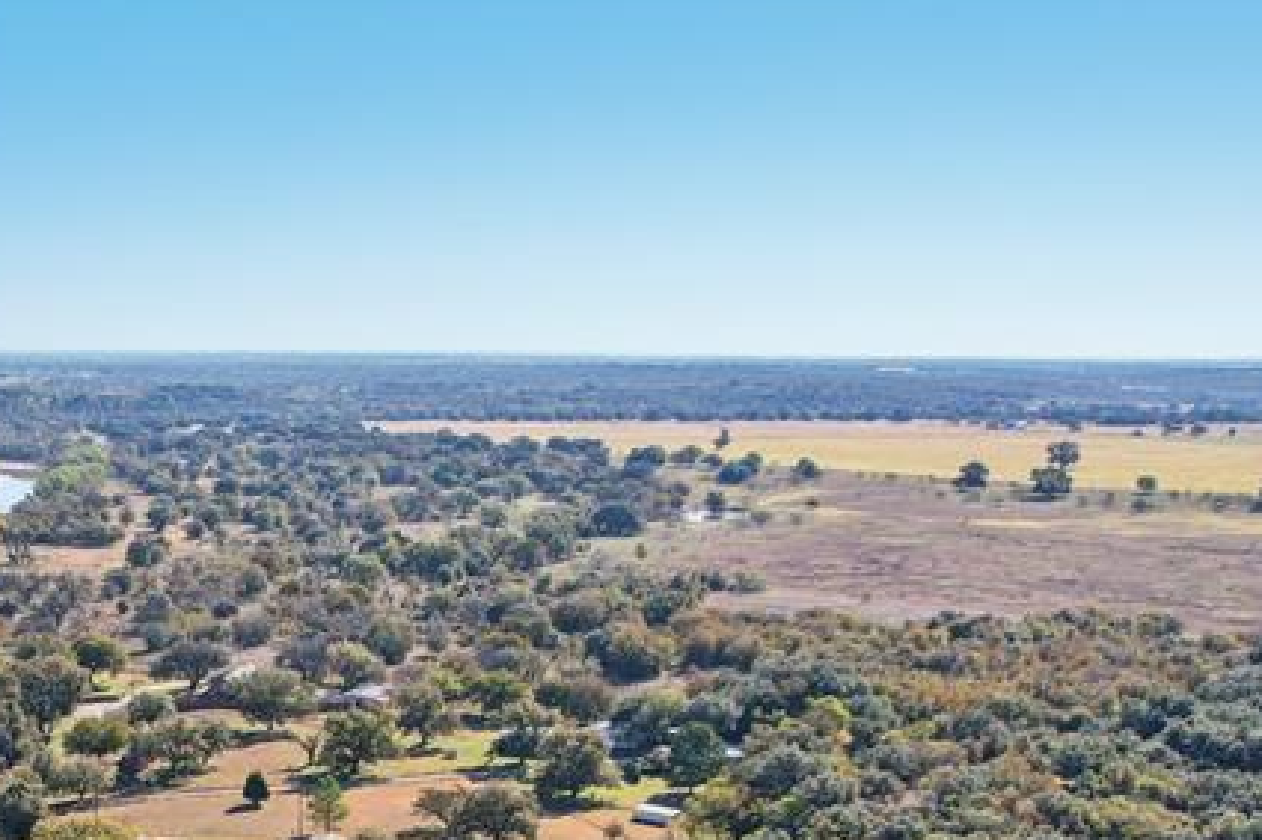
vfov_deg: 23.8
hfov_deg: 35.1
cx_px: 101
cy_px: 935
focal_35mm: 53
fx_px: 1857
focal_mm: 8.4
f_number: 2.8
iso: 100
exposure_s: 1/2000
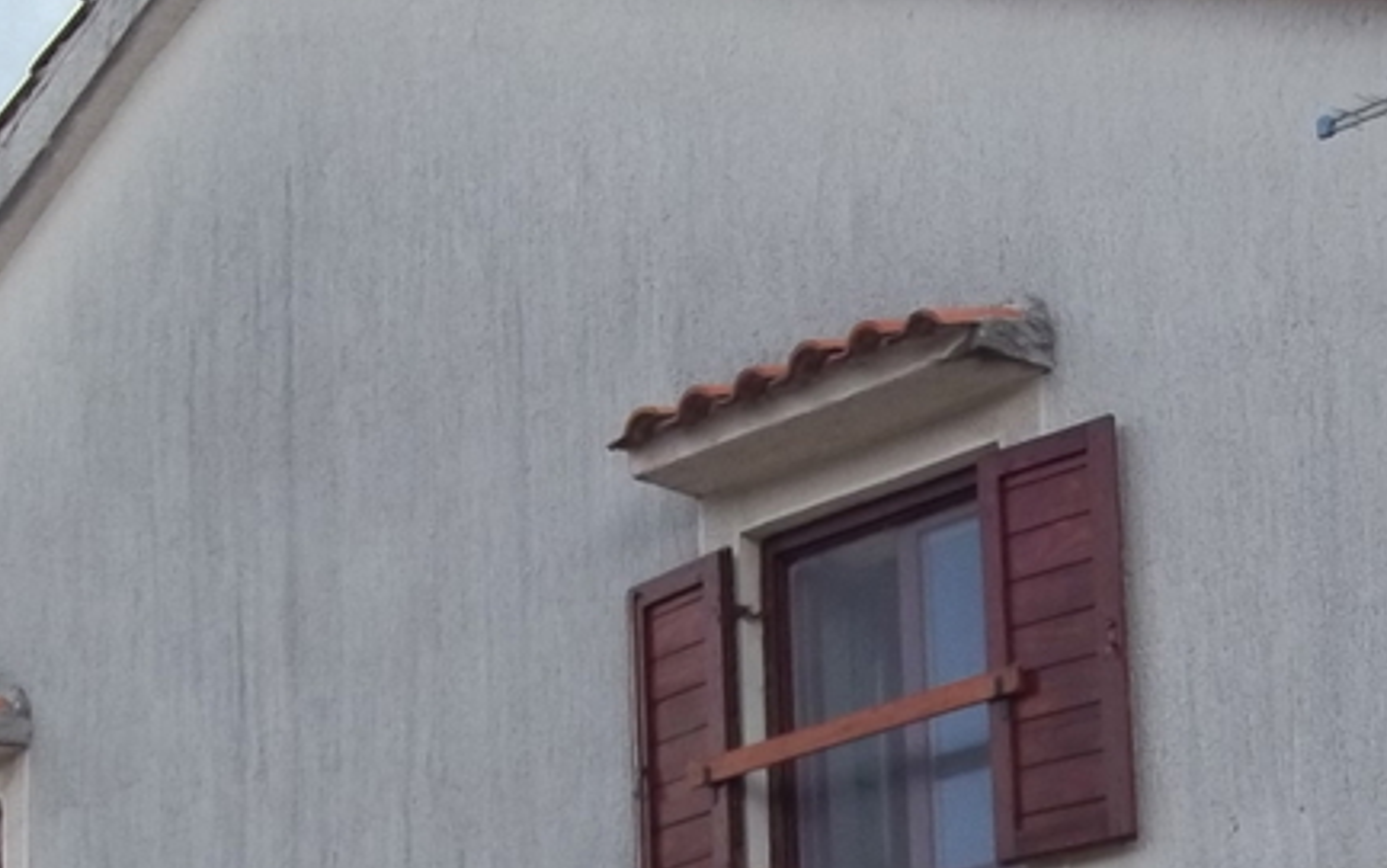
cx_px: 721
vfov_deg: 13.3
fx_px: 3555
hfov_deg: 22.1
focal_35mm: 94
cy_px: 1227
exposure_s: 1/60
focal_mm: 5.7
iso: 64
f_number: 8.8
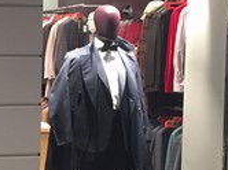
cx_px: -106
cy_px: 103
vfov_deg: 13.2
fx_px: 737
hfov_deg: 16.2
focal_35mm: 112
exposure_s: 1/33
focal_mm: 4.15
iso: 125
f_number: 2.2
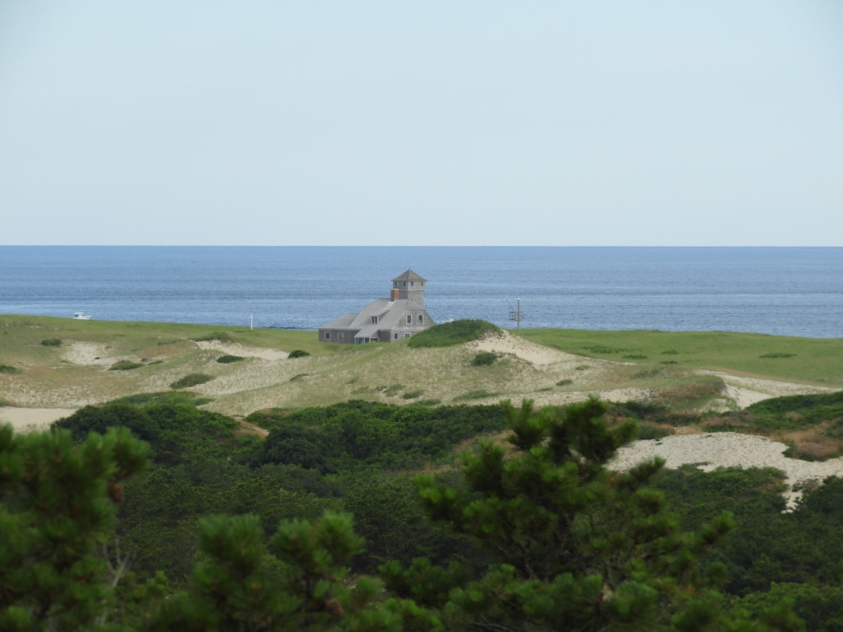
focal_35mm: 300
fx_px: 7306
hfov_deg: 6.6
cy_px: 316
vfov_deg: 5.0
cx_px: 422
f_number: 5.5
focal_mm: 53.7
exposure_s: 1/320
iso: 100
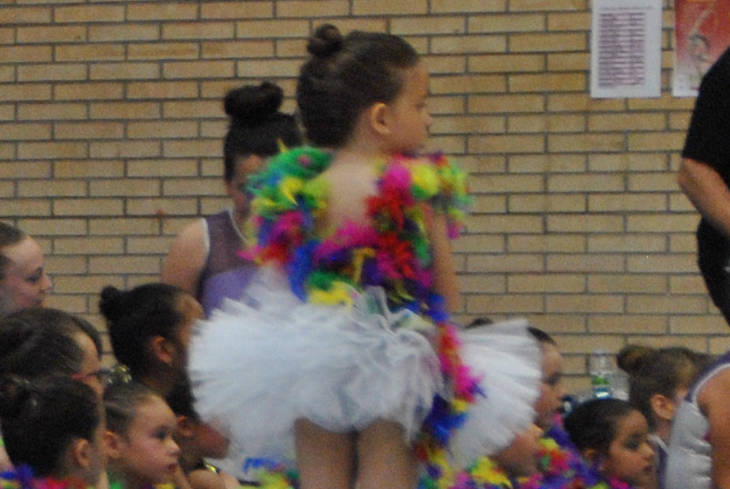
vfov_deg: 3.5
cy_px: 198
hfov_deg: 5.1
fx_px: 8081
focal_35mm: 398
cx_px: -611
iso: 800
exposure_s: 1/125
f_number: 5
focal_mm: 62
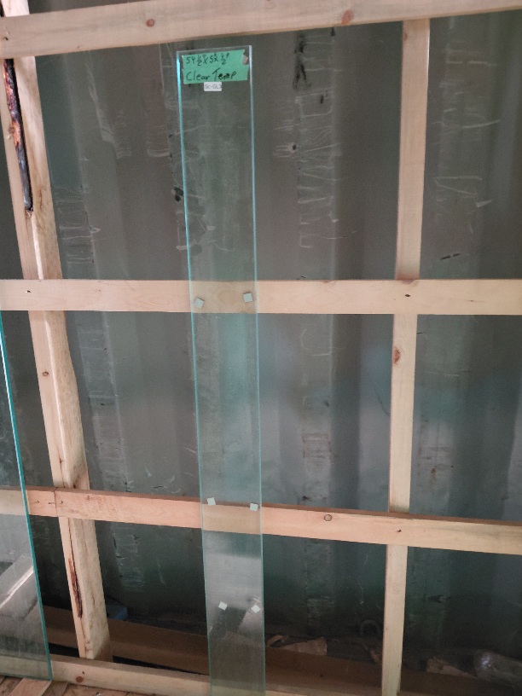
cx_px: 261
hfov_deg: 54.9
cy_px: 348
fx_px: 503
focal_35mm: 25
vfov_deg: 69.4
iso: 1000
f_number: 1.8
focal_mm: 4.69
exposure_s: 1/8
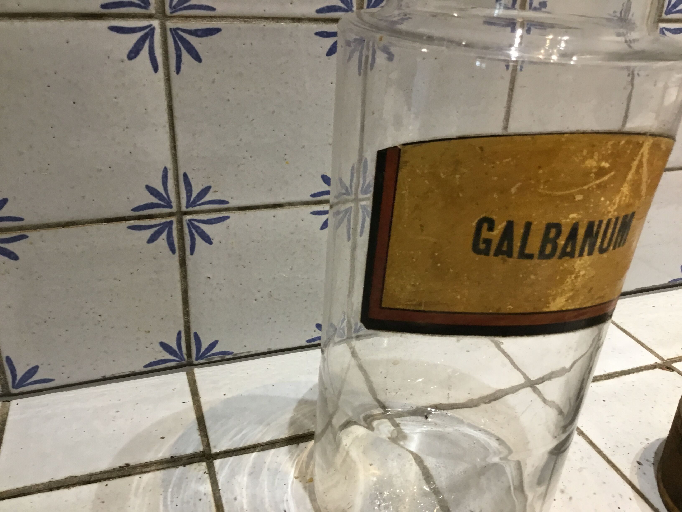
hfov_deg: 58.4
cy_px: 256
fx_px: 611
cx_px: 341
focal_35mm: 31
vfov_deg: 45.4
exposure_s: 1/30
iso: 80
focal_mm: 3.3
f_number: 2.4
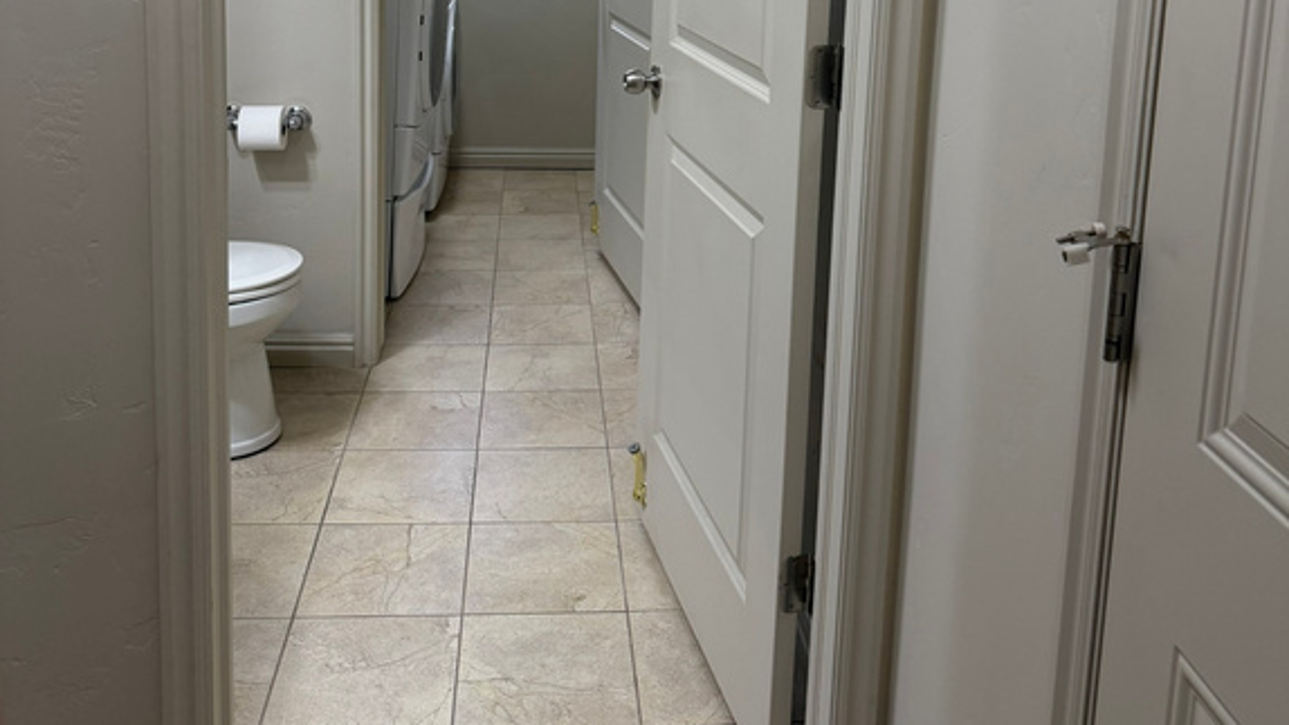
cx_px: 644
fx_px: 1196
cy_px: 27
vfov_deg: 31.6
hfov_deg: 56.6
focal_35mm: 35
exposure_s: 1/120
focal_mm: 6.76
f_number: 1.78
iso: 200
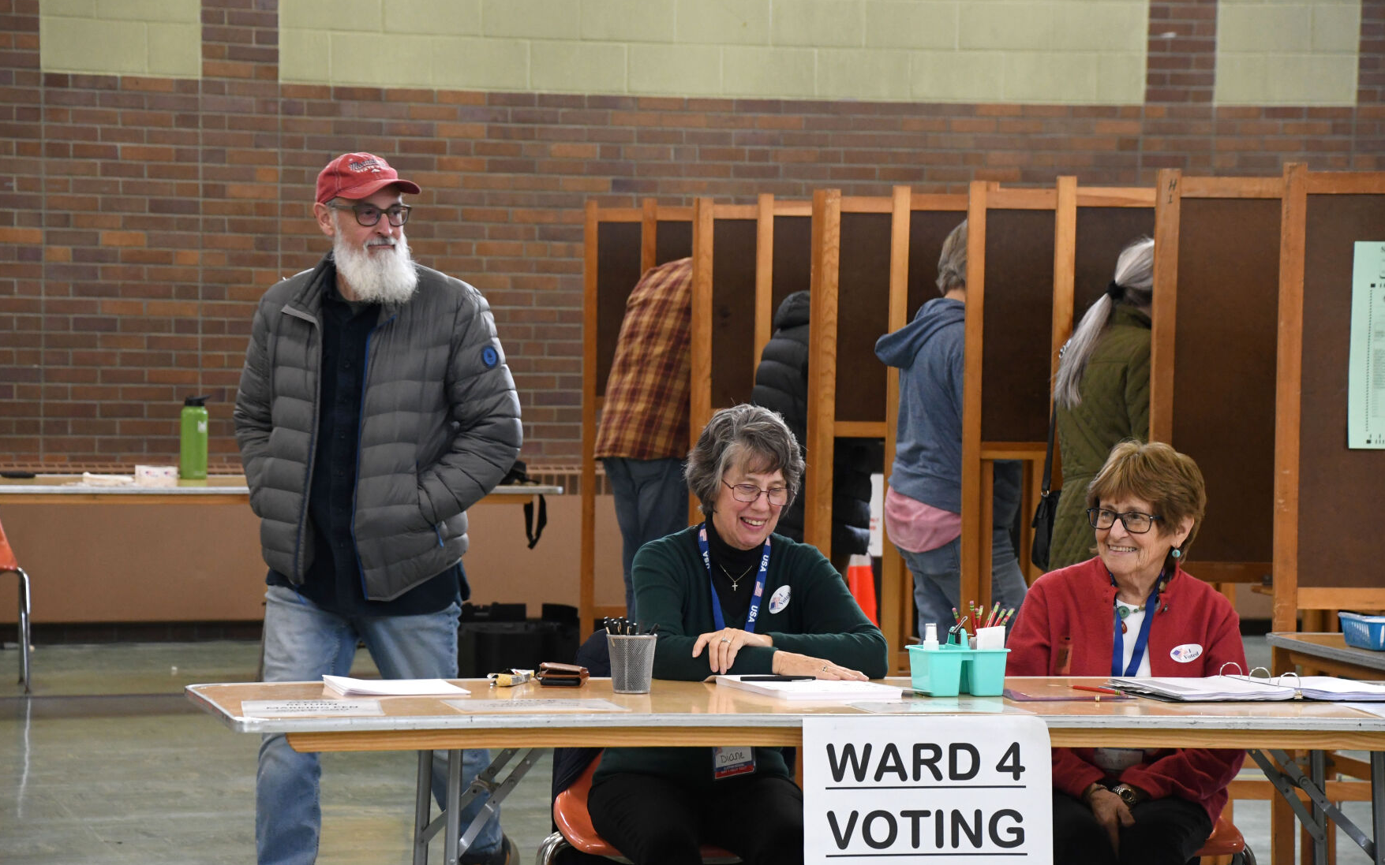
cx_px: 693
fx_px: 4907
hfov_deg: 16.1
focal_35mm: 130
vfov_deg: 10.1
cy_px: 429
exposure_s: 1/160
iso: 2500
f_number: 5.3
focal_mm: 85
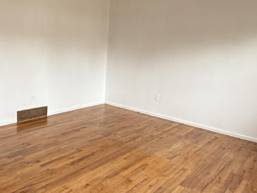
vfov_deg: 44.1
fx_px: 238
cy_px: 86
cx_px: 73
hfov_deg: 54.8
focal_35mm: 32
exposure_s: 1/99
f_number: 2.2
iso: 160
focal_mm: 2.22
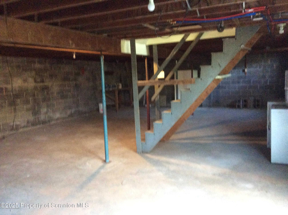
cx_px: 144
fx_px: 266
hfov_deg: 56.9
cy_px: 108
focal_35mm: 32
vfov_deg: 44.1
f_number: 2.4
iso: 400
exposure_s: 1/15
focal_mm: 3.3
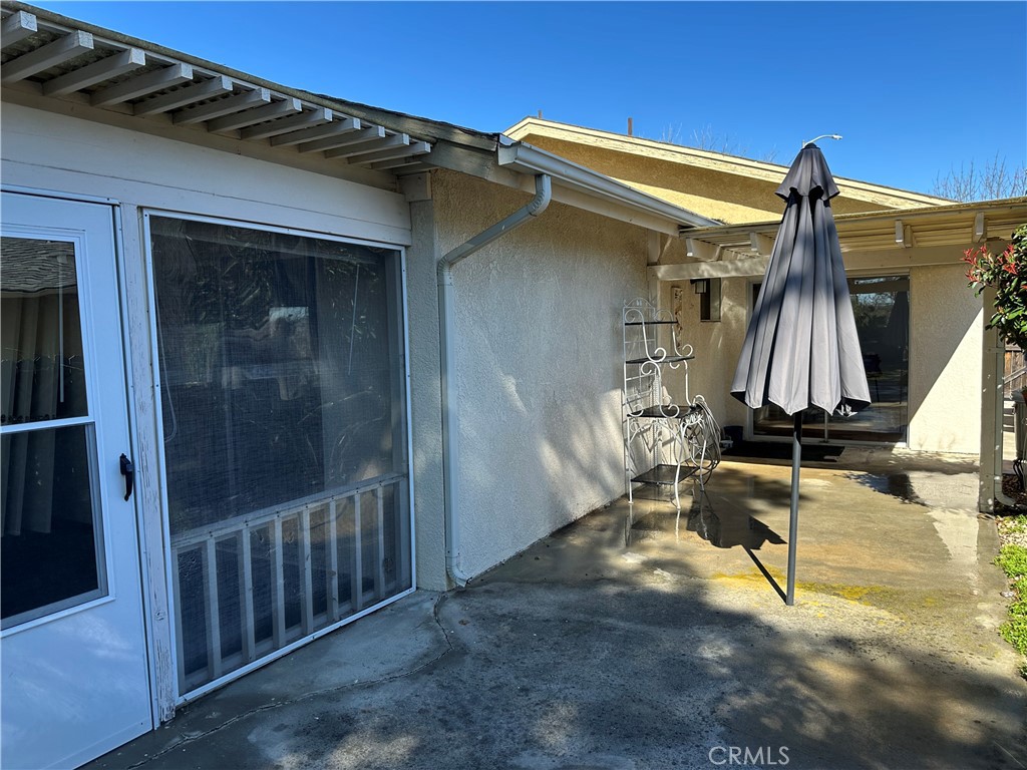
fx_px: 712
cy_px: 385
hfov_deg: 71.6
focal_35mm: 24
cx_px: 514
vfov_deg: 56.8
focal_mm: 6.86
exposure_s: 1/1171
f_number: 1.78
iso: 80
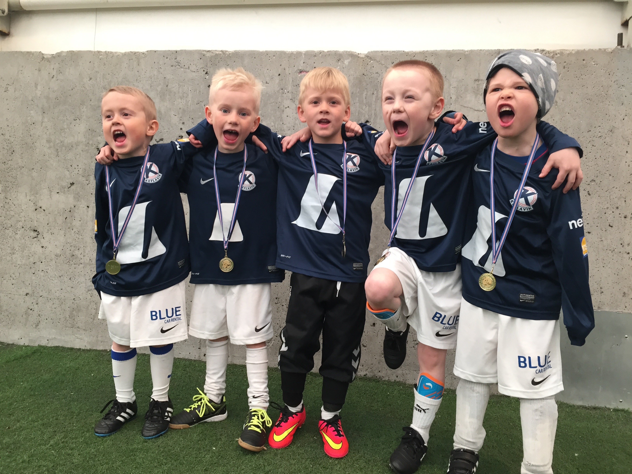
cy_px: 237
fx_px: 529
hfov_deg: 61.7
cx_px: 316
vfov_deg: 48.2
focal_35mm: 29
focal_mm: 4.15
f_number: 2.2
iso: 40
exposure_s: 1/40
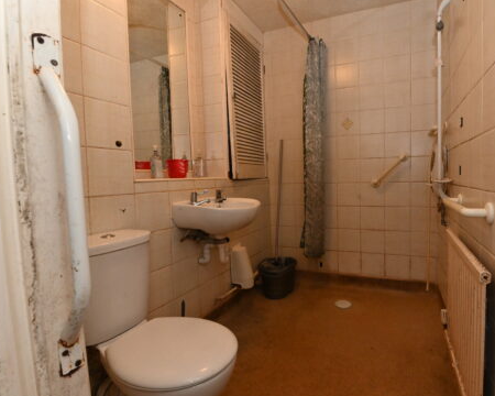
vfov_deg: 73.8
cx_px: 300
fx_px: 264
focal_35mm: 18
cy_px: 192
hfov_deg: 85.2
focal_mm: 15
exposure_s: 1/60
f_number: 10
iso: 6400
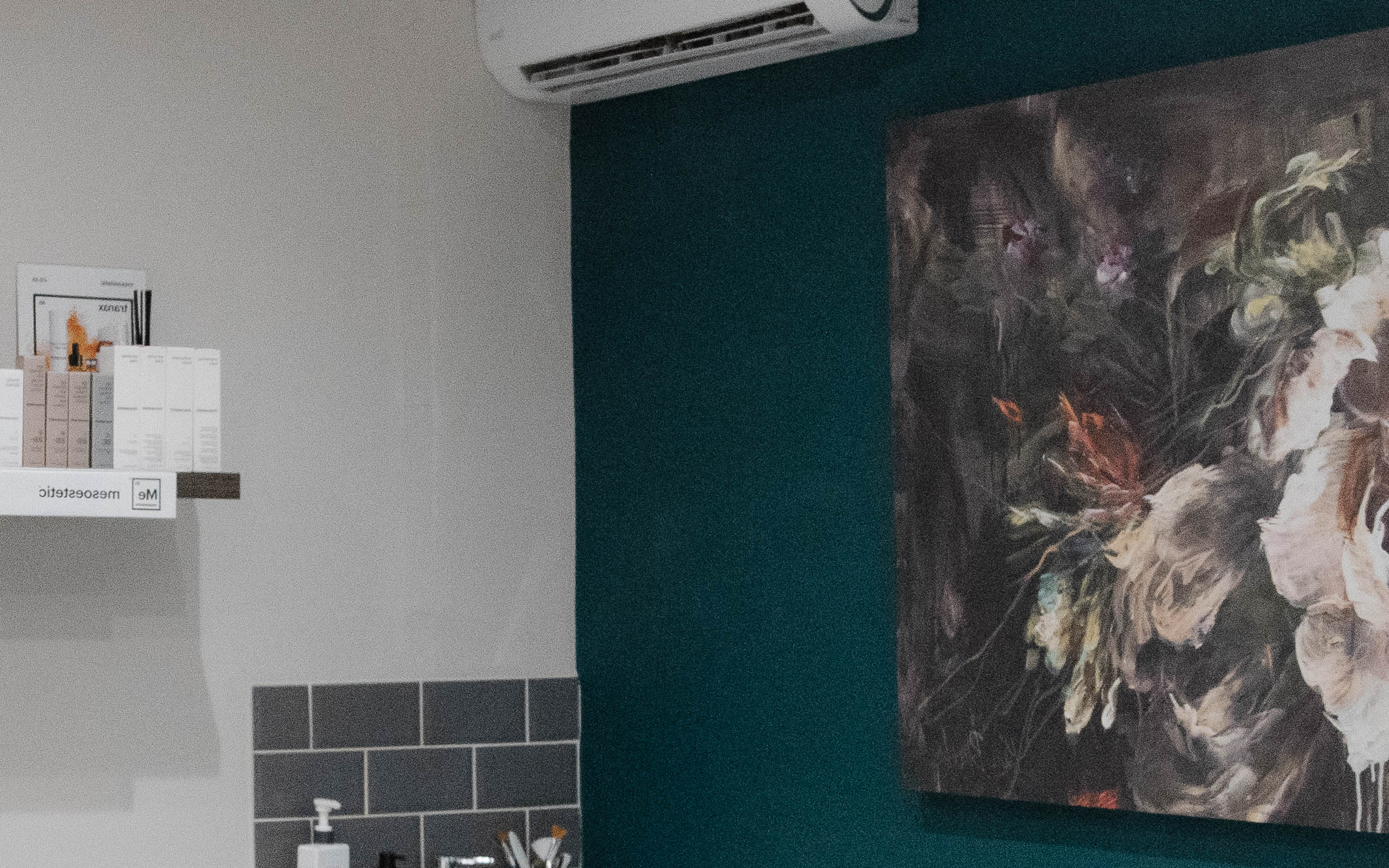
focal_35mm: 80
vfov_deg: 16.1
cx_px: 314
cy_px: 788
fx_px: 3028
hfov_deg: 25.5
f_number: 3.5
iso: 5000
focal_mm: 31
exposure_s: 1/400
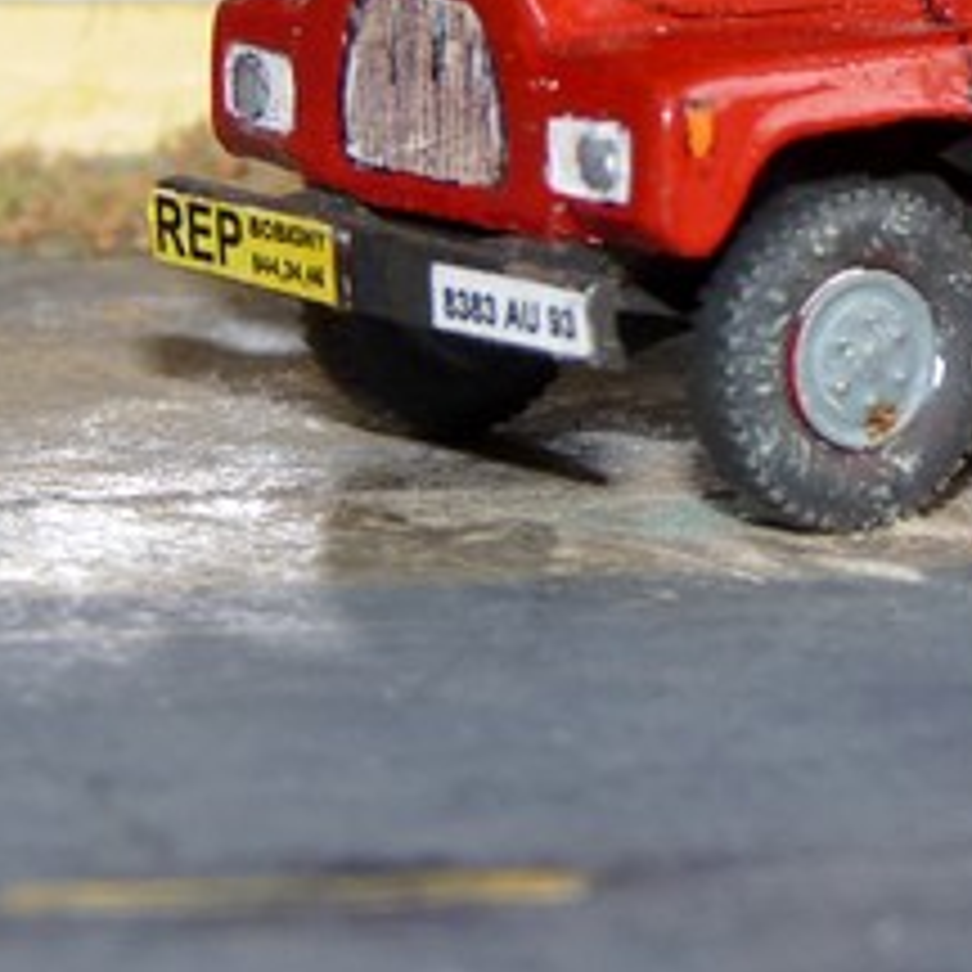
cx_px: 1328
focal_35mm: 298
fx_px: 9467
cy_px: -4
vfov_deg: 5.9
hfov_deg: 5.8
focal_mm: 16.1
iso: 100
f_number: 3.4
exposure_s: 1/40
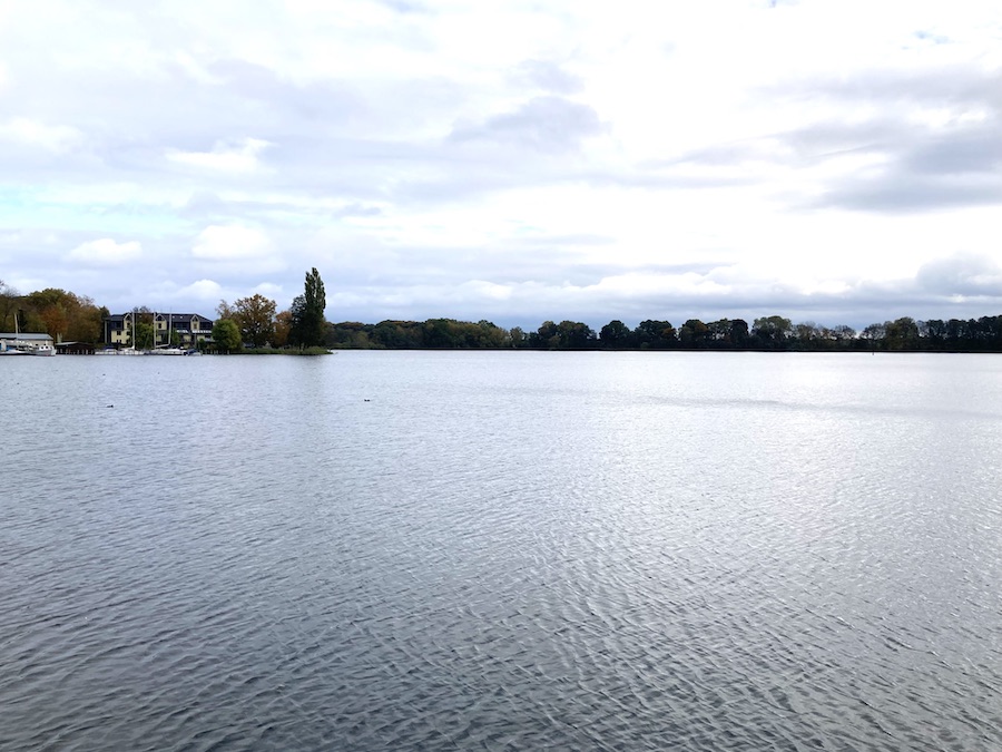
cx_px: 501
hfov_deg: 63.4
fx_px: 810
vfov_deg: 49.7
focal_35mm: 28
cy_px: 376
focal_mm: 3.99
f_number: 1.8
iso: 20
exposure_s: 1/2525
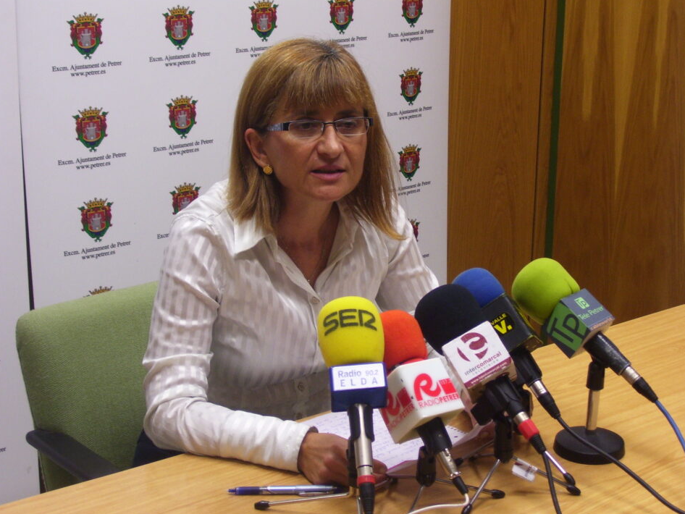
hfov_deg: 27.4
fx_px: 1405
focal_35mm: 71
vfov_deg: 20.7
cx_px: 342
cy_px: 256
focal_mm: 11.6
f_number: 4
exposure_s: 1/30
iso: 160
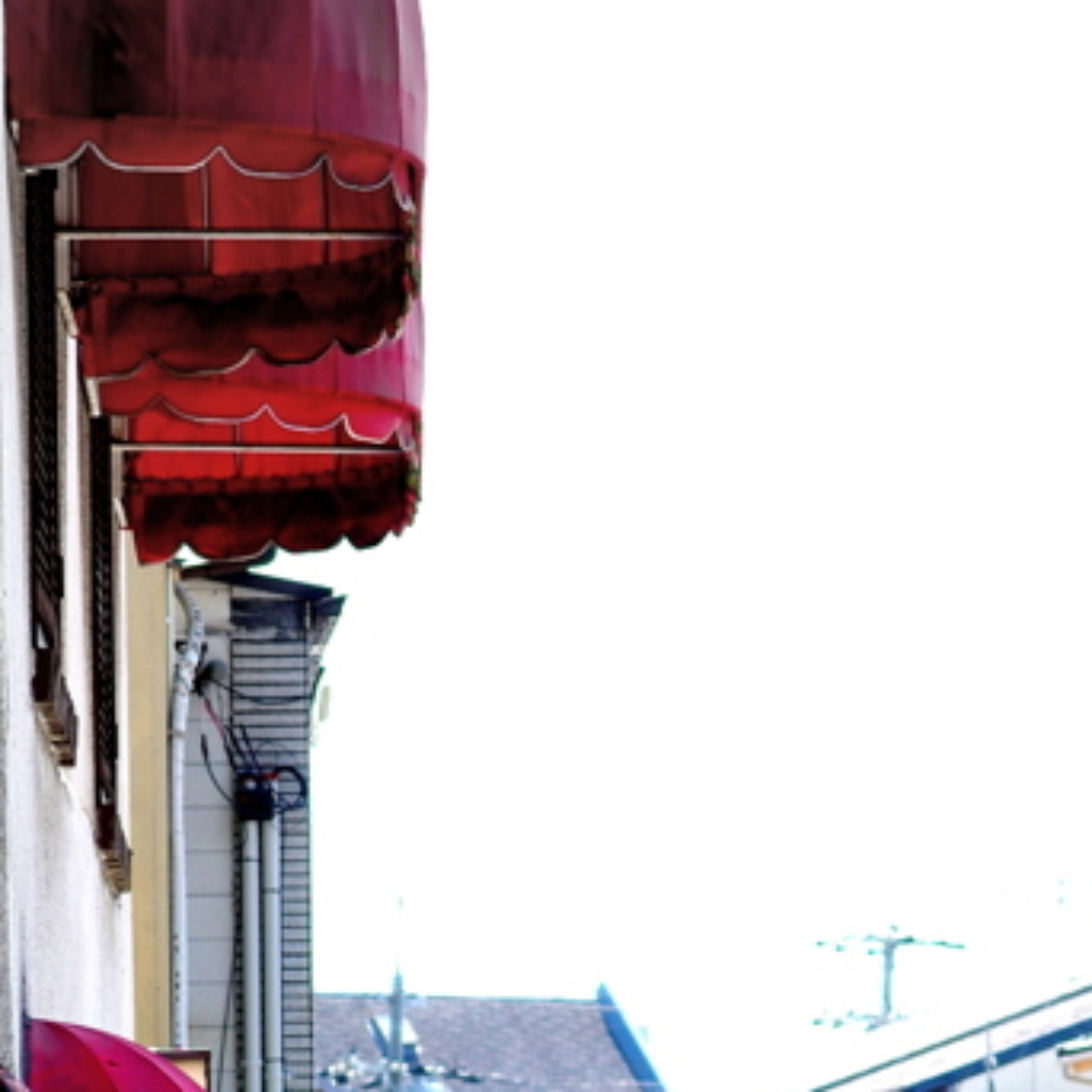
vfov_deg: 6.5
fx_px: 9529
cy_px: 1229
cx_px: 648
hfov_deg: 6.6
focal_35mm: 267
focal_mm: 70
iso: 100
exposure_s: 1/250
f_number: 4.5
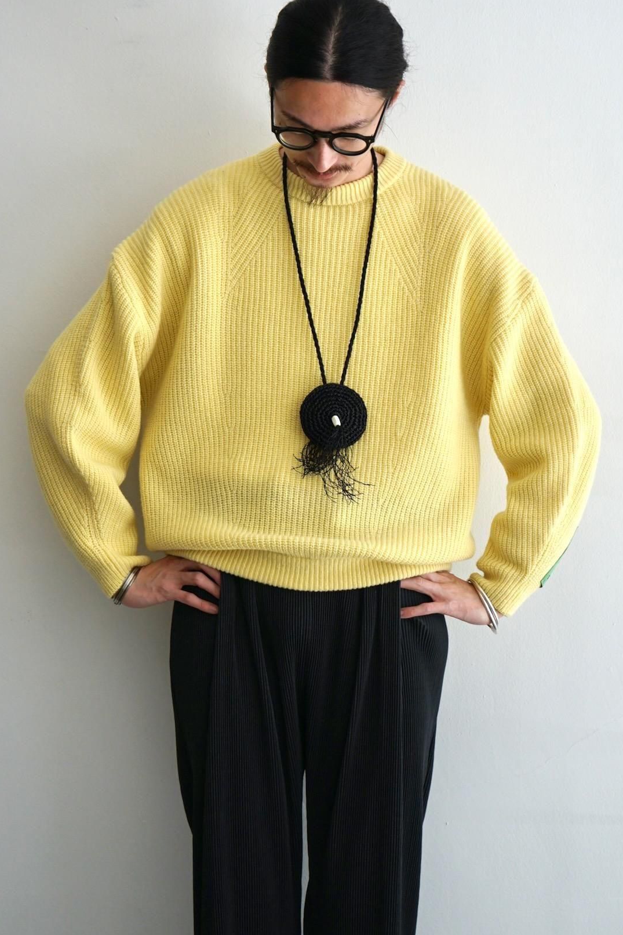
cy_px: 484
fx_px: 1739
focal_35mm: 67
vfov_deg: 30.1
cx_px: 309
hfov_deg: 20.3
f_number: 5
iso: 500
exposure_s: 1/160
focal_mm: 60
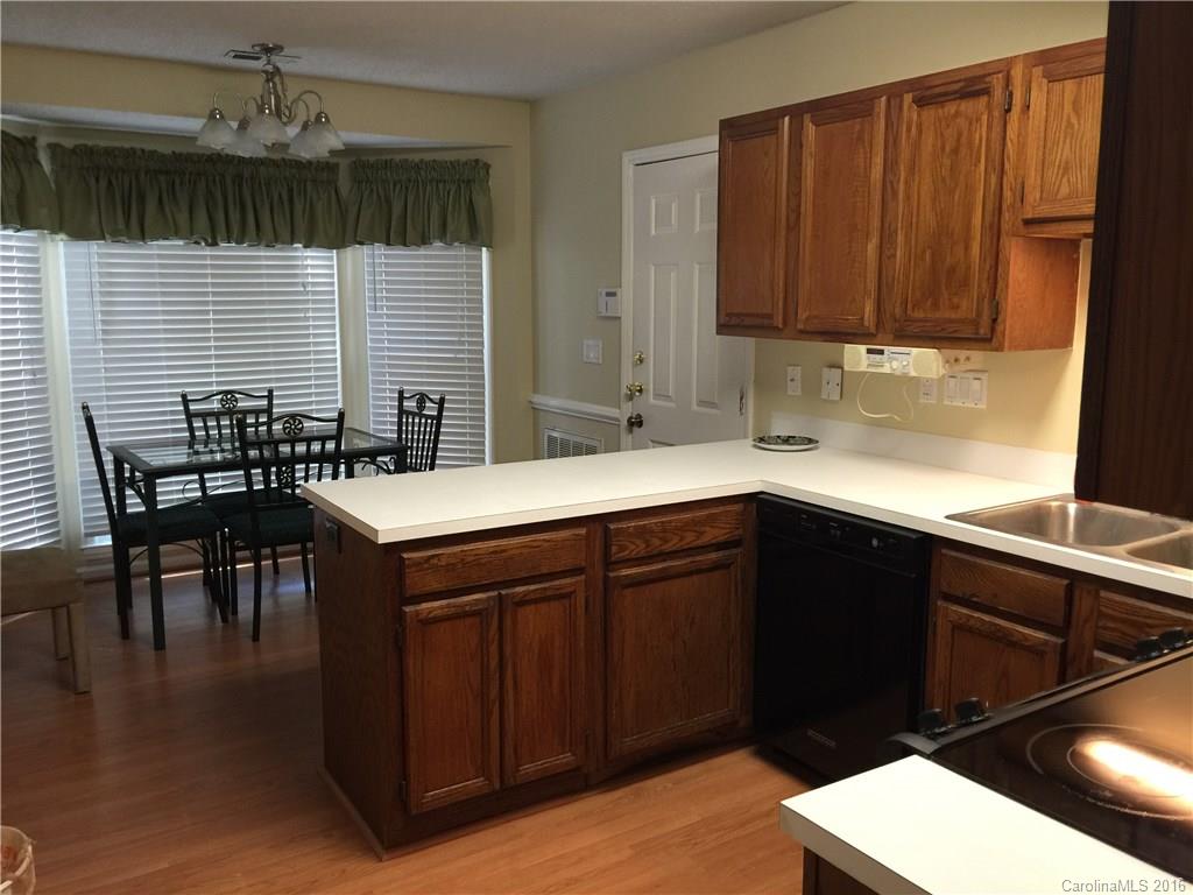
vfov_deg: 48.2
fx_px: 999
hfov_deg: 61.7
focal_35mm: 29
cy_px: 448
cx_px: 596
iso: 50
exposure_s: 1/15
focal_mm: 4.15
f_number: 2.2
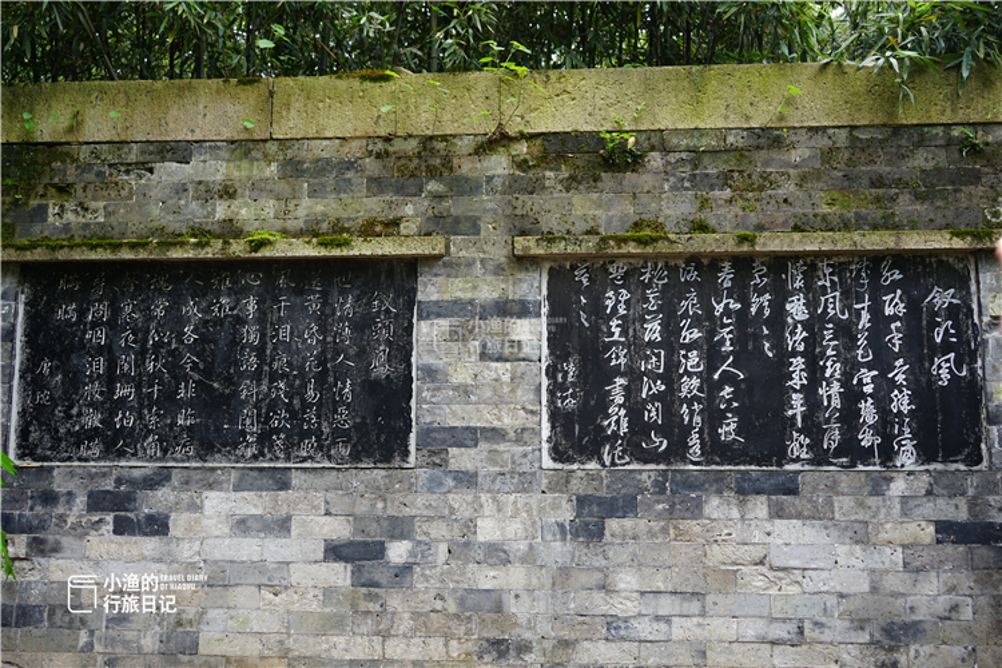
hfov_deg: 65.5
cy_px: 334
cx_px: 501
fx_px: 779
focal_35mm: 28
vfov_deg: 46.4
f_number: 4
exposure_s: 1/60
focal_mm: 28
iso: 125
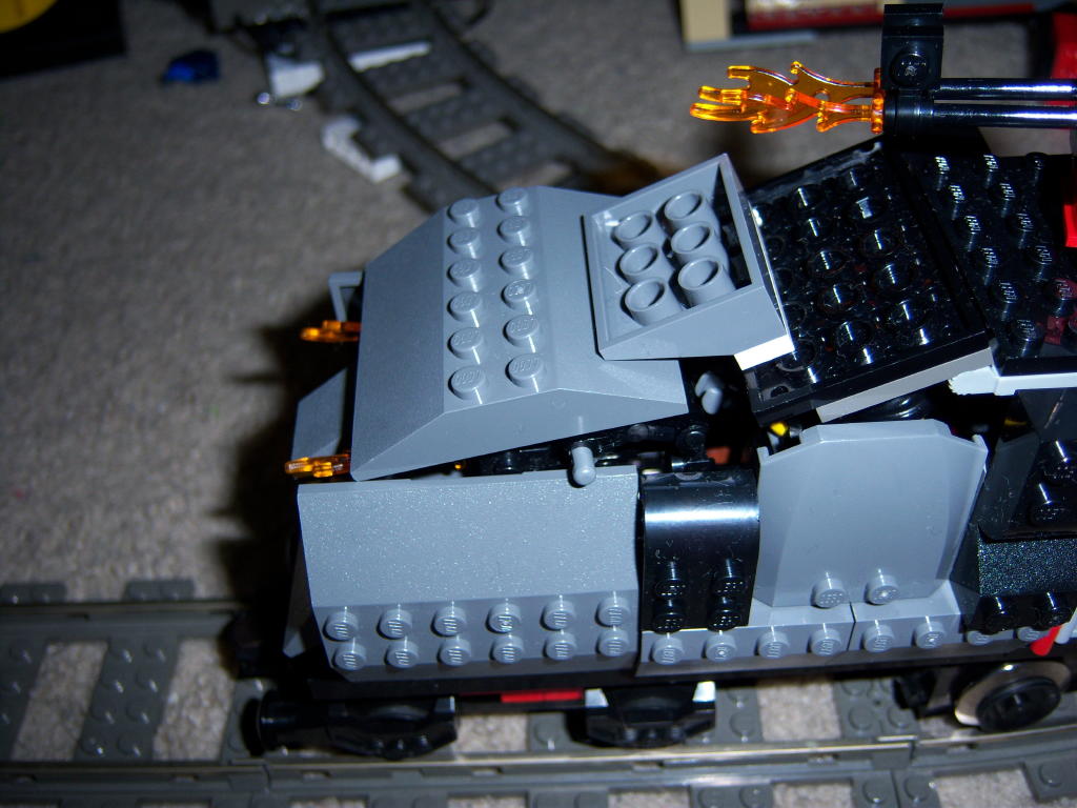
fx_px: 1120
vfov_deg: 39.7
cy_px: 404
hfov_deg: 51.4
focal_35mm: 36
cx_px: 538
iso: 80
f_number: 2.8
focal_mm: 7.5
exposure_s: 1/60
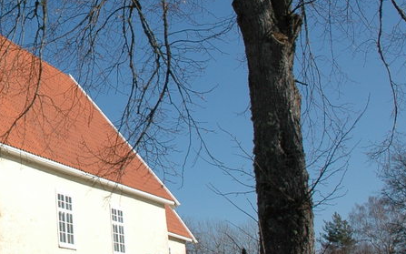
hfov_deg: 25.3
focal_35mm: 74
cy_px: 46
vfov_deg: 17.4
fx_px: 818
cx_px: -67
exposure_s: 1/400
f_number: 10
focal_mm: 18
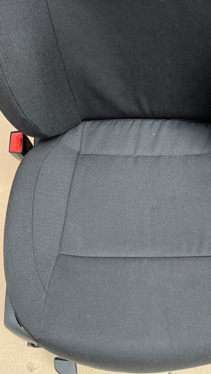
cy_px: 199
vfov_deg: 58.0
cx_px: 147
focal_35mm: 34
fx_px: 338
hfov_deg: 34.2
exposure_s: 1/561
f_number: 1.6
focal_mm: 5.1
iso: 50
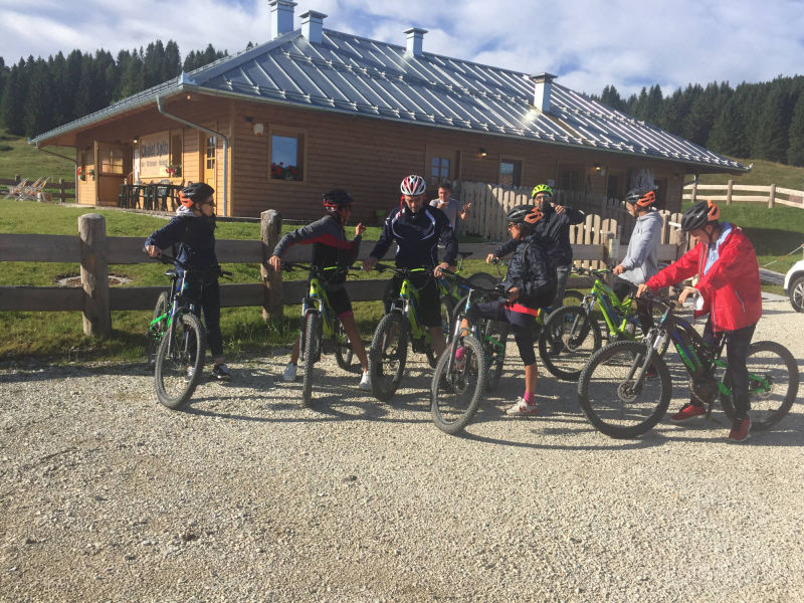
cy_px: 302
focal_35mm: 29
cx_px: 402
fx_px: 674
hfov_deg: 61.7
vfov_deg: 48.2
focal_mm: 4.15
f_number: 2.2
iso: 32
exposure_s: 1/1582
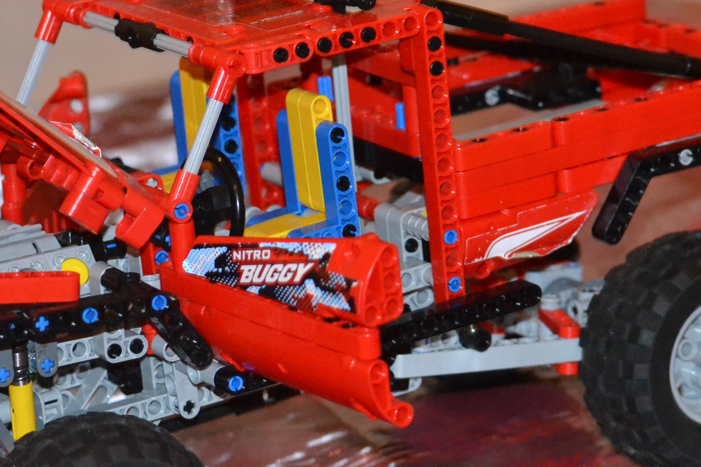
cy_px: 147
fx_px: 3173
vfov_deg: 8.4
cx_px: 180
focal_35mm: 163
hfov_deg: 12.6
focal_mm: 55
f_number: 4.5
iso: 3200
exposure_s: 1/60
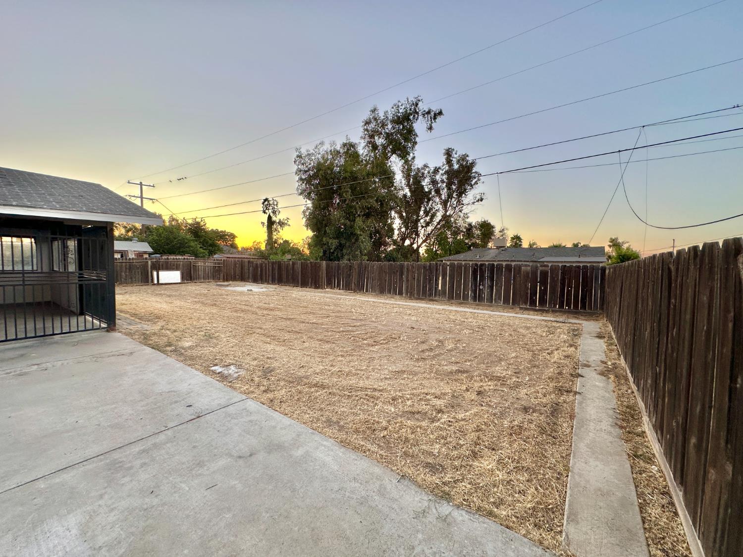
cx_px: 372
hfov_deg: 102.1
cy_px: 278
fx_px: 300
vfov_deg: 85.7
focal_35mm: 14
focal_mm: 2.22
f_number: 2.2
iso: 50
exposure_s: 1/121
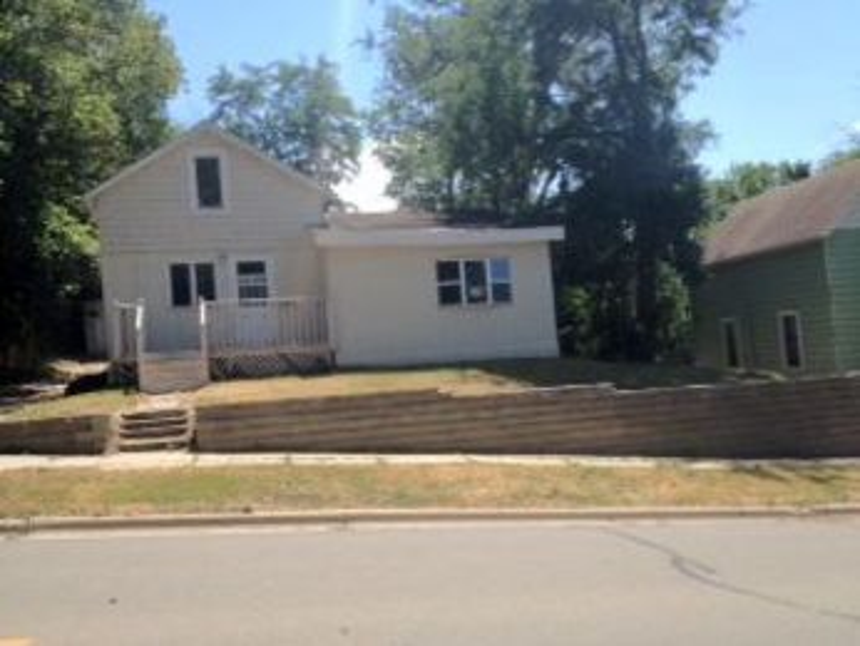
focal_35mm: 35
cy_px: 323
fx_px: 870
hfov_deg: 52.6
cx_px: 430
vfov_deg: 40.7
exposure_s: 1/1126
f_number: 2.4
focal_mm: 4.28
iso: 64
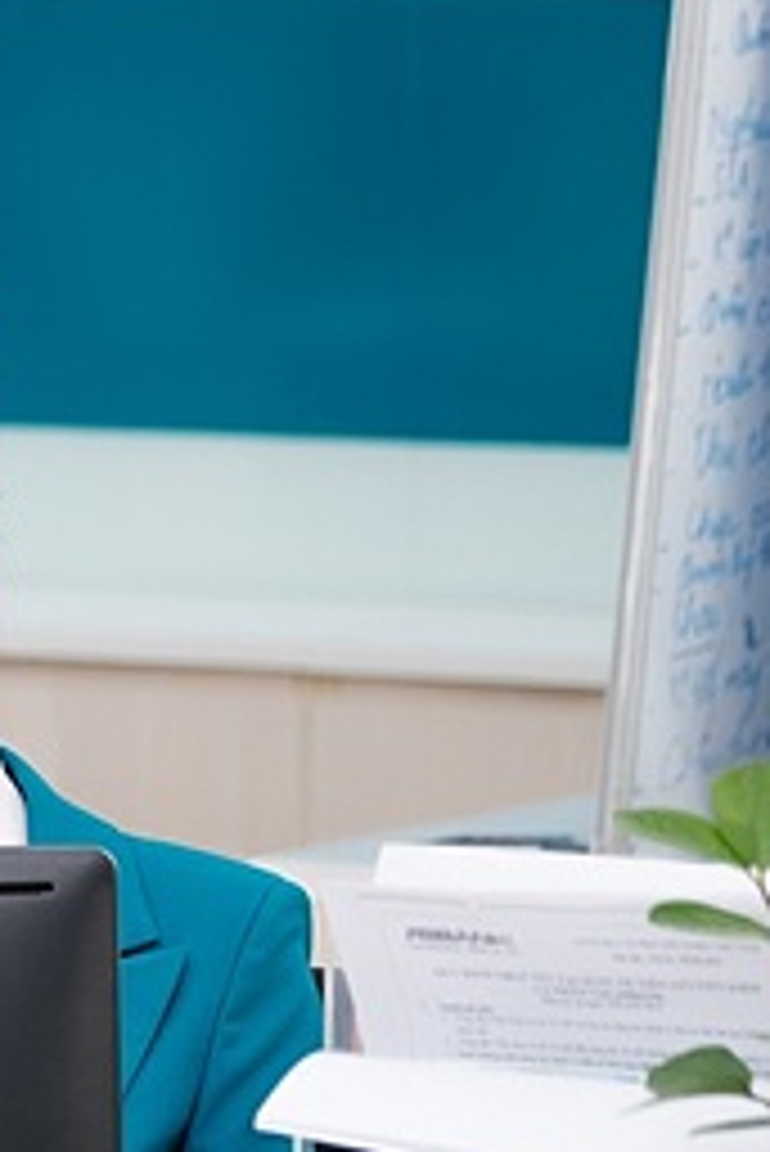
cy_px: 621
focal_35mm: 323
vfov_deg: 6.4
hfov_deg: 4.1
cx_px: -1740
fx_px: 10348
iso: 200
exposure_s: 1/100
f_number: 2.8
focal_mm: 69
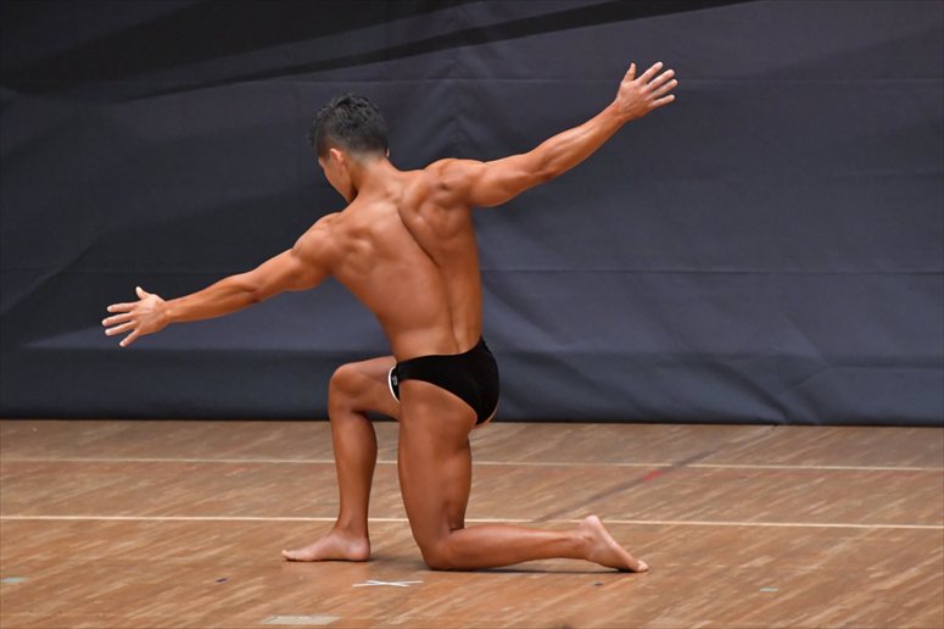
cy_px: 314
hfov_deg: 5.5
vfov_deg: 3.7
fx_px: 9829
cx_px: 472
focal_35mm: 375
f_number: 5.6
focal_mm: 250
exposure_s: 1/400
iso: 6400
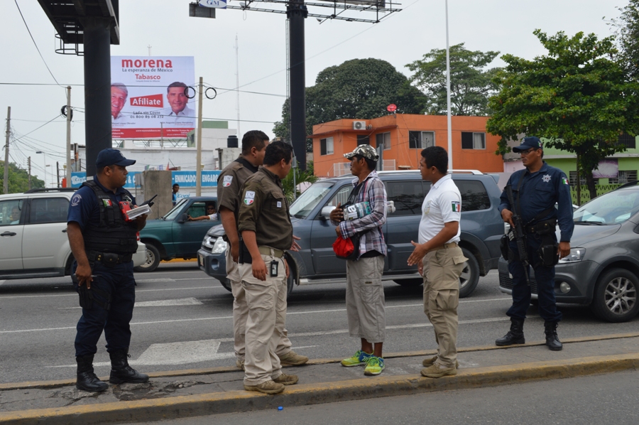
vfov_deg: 31.8
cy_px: 212
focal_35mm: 42
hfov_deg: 46.4
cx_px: 320
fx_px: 745
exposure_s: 1/250
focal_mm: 28
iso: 100
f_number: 8
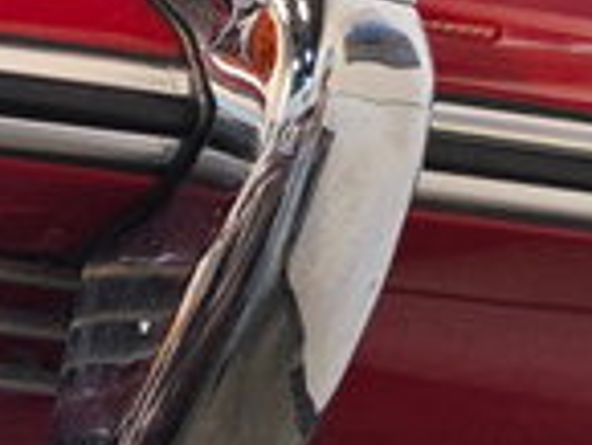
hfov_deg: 15.7
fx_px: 2088
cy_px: 163
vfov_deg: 12.2
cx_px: -49
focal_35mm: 122
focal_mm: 6.3
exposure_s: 1/120
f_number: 1.7
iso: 400
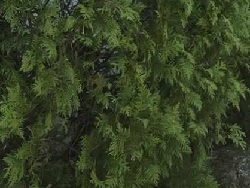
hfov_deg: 11.0
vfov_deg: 7.1
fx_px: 1221
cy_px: -496
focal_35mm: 169
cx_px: 441
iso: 12
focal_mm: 6.3
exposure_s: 1/525
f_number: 1.7
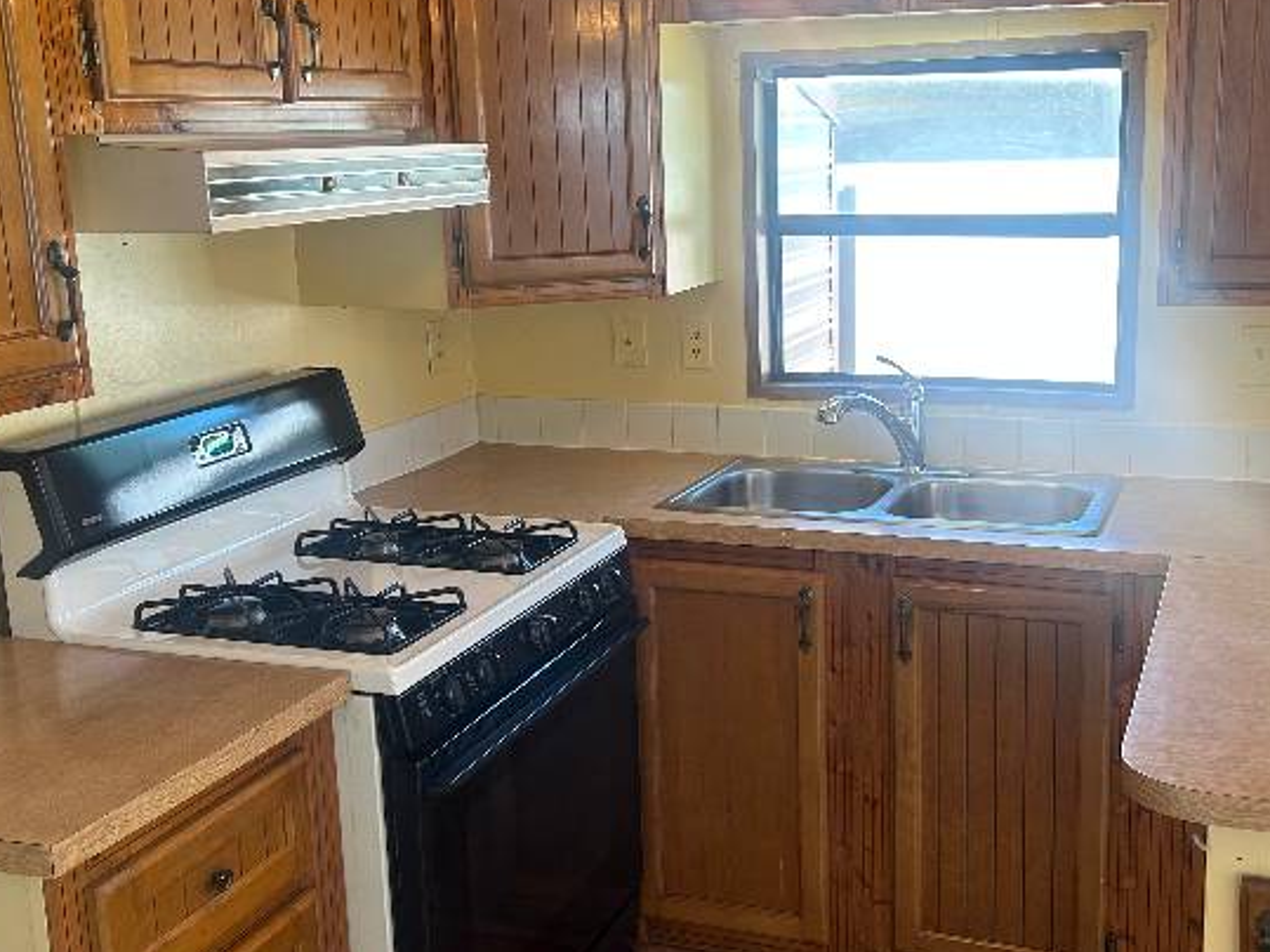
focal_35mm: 41
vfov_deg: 35.1
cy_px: 451
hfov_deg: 45.6
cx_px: 745
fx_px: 1504
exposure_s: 1/120
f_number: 1.5
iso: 40
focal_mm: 5.7
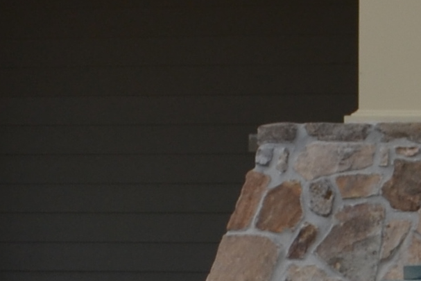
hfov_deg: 4.0
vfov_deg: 2.7
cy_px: -92
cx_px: -734
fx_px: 5860
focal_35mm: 501
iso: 100
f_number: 8
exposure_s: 1/250
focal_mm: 44
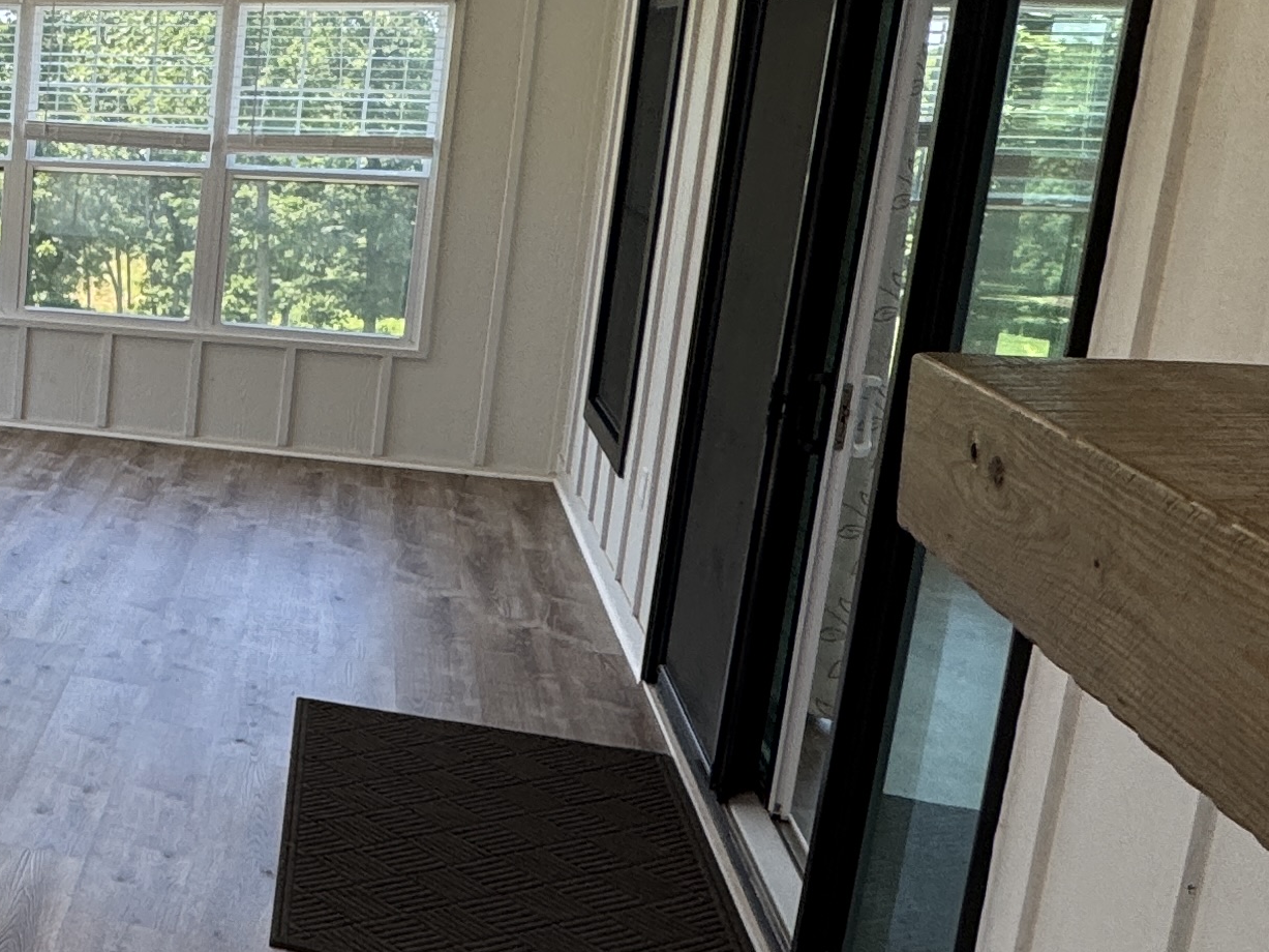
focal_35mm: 46
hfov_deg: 30.4
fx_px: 1686
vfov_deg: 31.4
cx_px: -461
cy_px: 366
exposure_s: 1/120
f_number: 2.2
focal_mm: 2.22
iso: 50
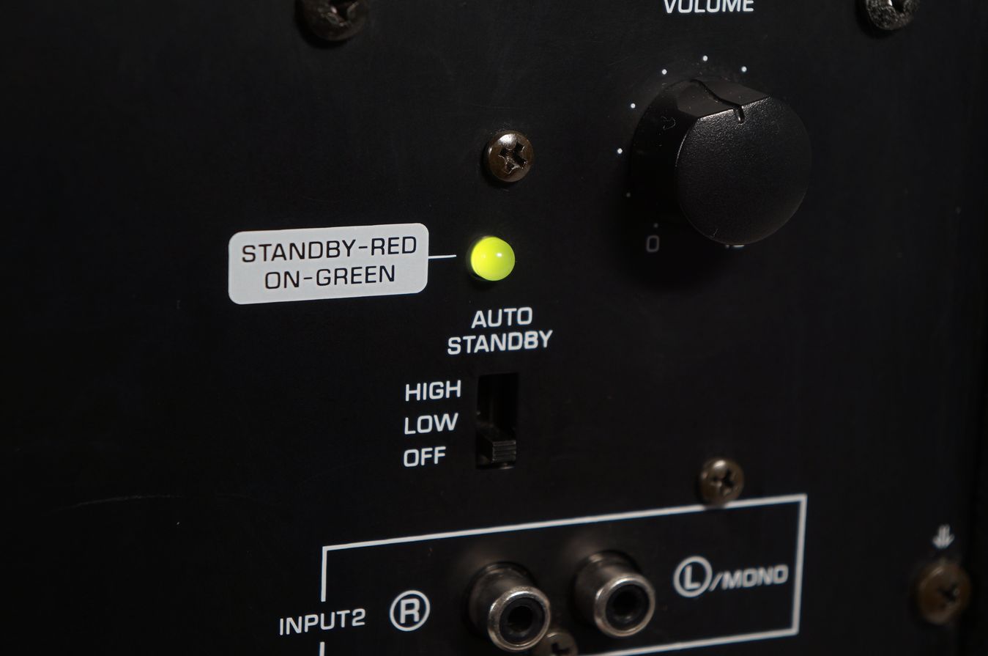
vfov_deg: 16.5
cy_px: 328
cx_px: 494
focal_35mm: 82
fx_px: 2261
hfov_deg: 24.7
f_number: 6.3
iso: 200
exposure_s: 1/15
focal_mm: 55
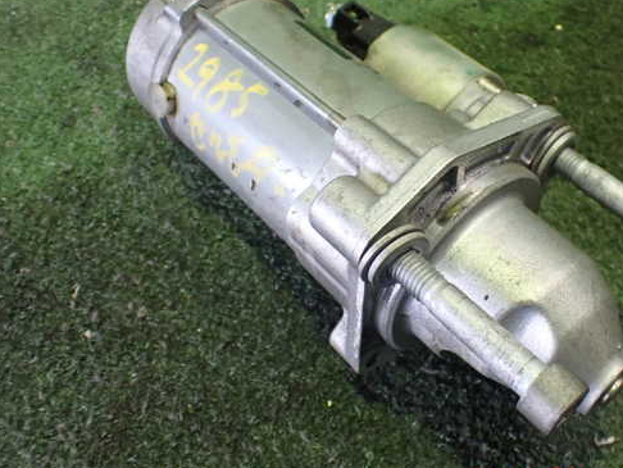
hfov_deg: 49.7
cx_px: 379
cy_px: 209
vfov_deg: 38.7
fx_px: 666
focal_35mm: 37
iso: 800
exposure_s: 1/50
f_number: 2.3
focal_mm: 5.4
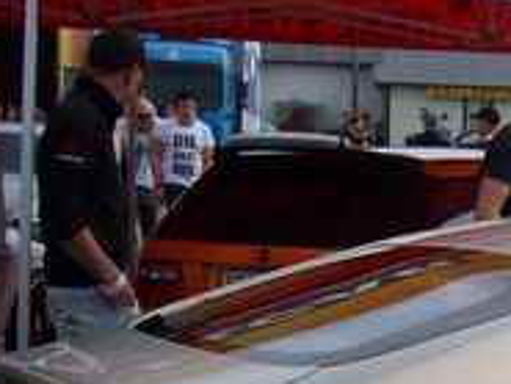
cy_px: 461
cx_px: 779
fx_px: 1787
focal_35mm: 121
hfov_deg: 15.0
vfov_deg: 12.0
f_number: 5.6
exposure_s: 1/353
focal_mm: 5.7
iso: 64
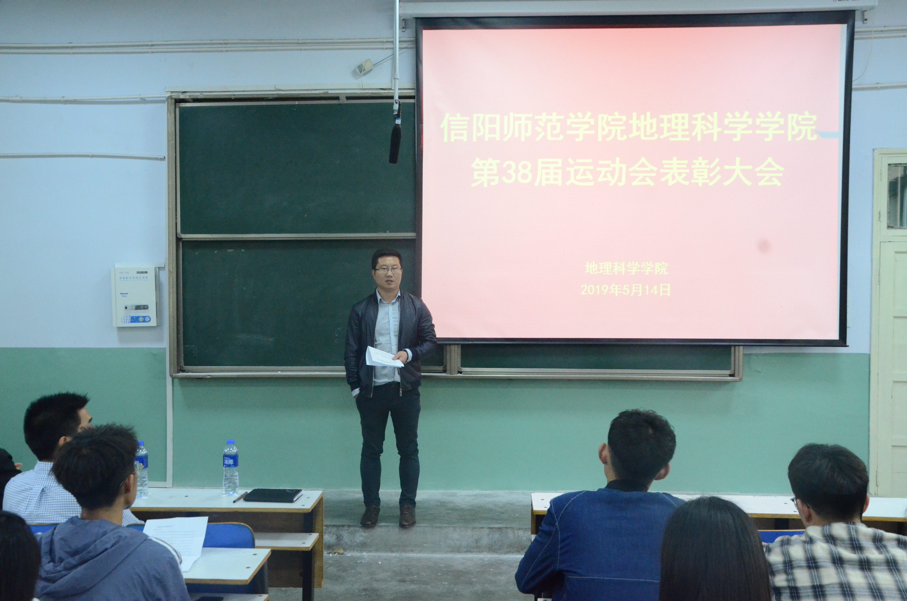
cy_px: 300
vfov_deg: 35.3
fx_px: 943
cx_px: 454
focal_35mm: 38
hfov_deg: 51.4
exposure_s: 1/50
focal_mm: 25
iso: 4500
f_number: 7.1
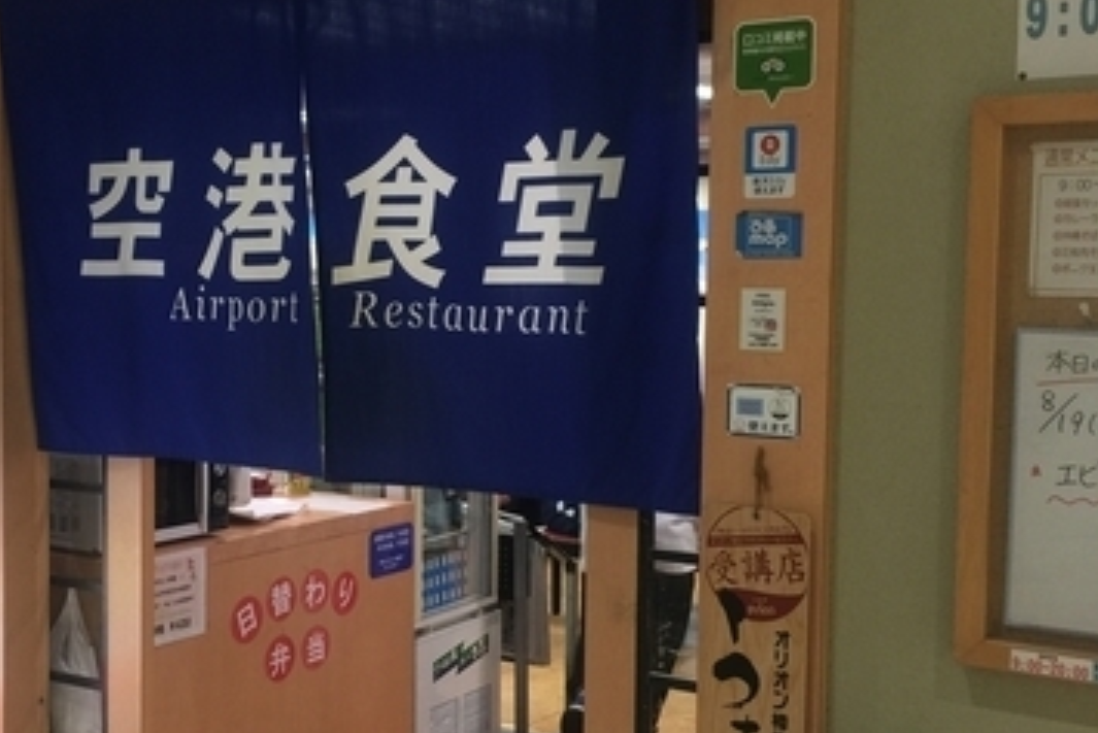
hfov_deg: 38.7
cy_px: 384
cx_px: 439
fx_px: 1556
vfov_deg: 26.5
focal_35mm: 51
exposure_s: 1/15
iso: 50
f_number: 2.2
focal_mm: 4.15
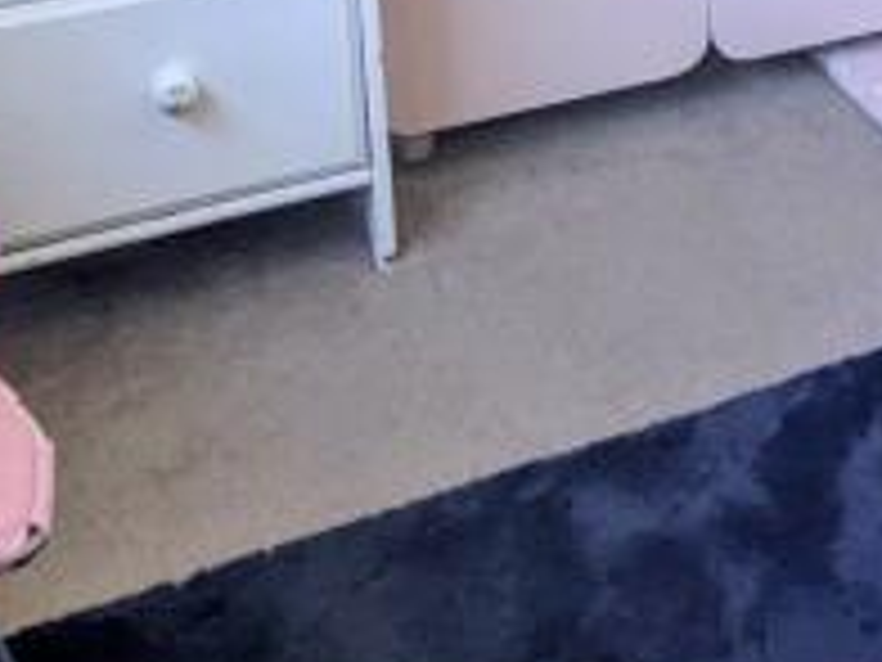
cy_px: -426
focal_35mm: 73
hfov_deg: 24.8
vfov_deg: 17.4
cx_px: 968
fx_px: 1860
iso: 102
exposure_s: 1/100
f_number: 2.2
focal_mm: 1.83
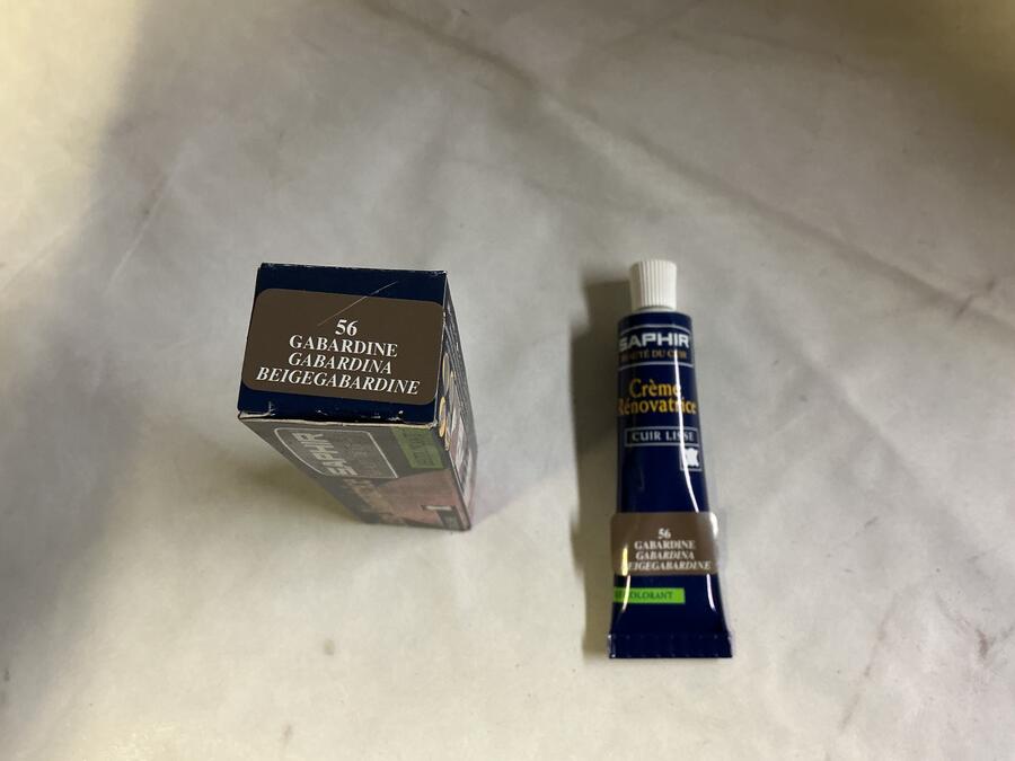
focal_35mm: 29
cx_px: 508
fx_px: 850
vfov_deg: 48.2
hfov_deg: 61.7
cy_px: 380
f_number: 1.8
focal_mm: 3
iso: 125
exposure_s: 1/50
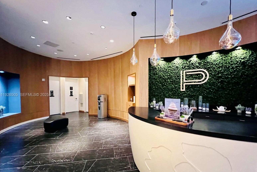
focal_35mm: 14
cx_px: 130
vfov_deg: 80.9
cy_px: 95
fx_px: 100
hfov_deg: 104.2
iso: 1000
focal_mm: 1.57
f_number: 1.8
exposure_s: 1/40
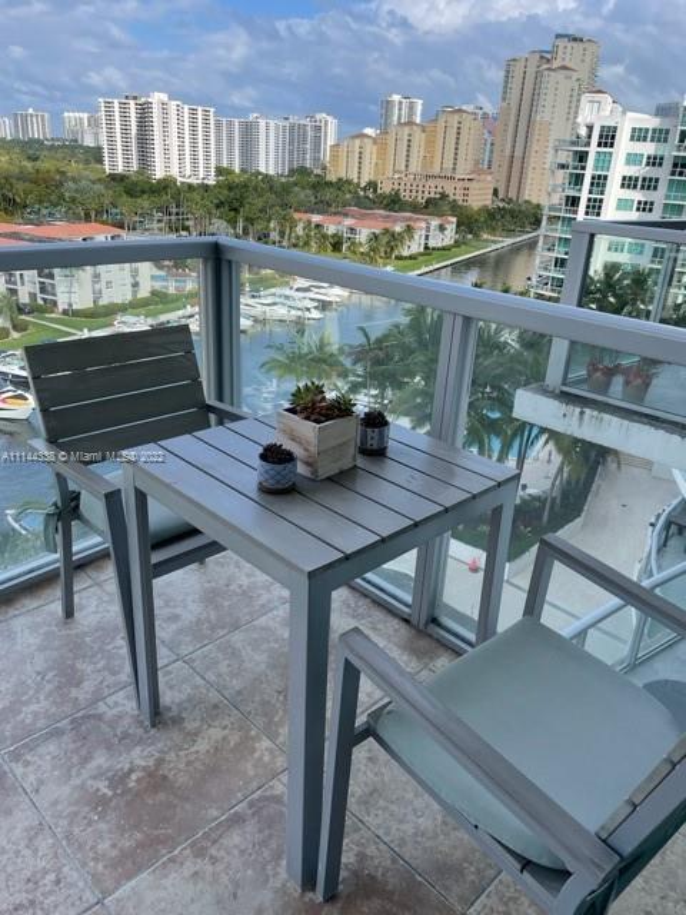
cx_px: 343
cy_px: 458
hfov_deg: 53.1
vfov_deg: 67.3
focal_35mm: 26
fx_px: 687
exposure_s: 1/1689
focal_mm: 4.2
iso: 32
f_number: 1.6
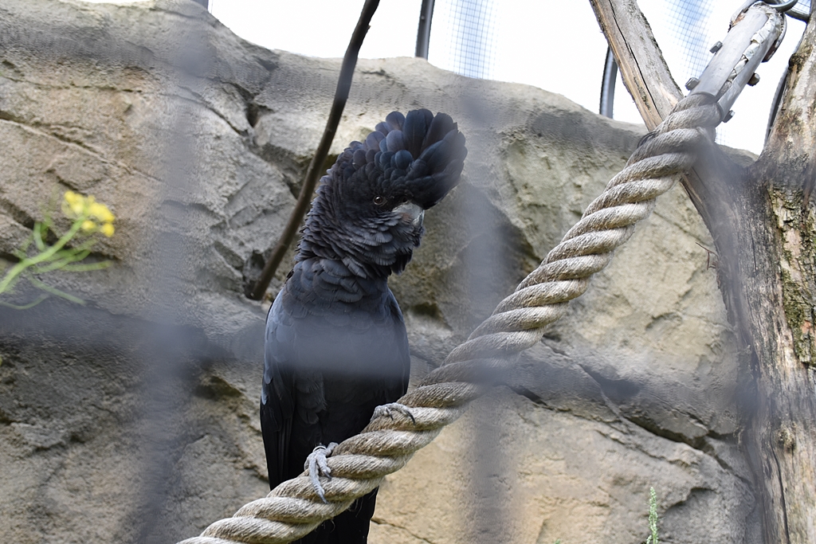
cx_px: 408
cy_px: 272
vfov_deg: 28.1
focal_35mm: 48
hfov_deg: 41.1
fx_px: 1088
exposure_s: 1/160
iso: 400
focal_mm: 32
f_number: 6.3
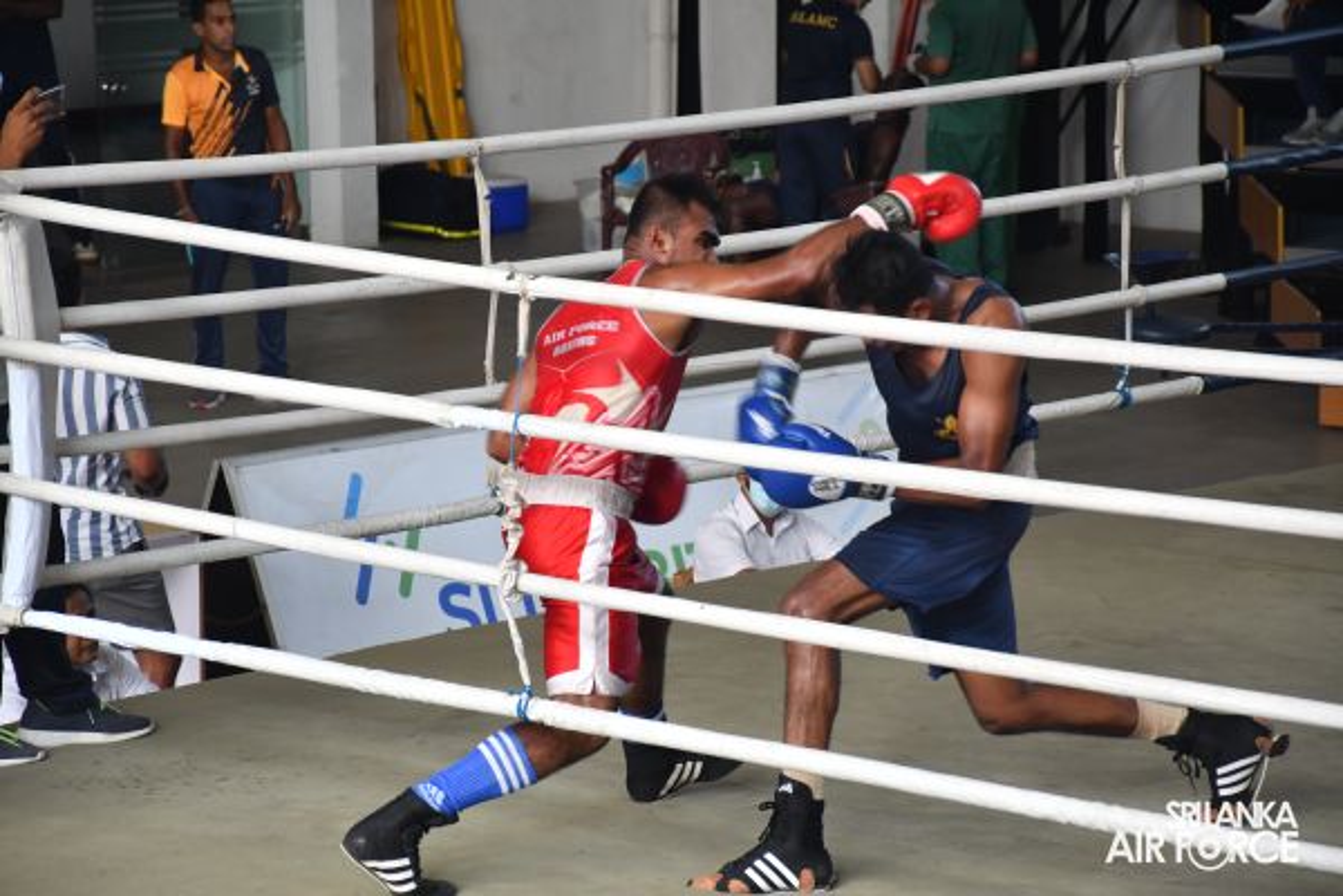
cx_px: 672
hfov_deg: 11.8
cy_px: 448
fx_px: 6491
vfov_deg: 7.9
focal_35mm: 174
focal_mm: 116
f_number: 5.6
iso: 800
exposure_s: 1/200
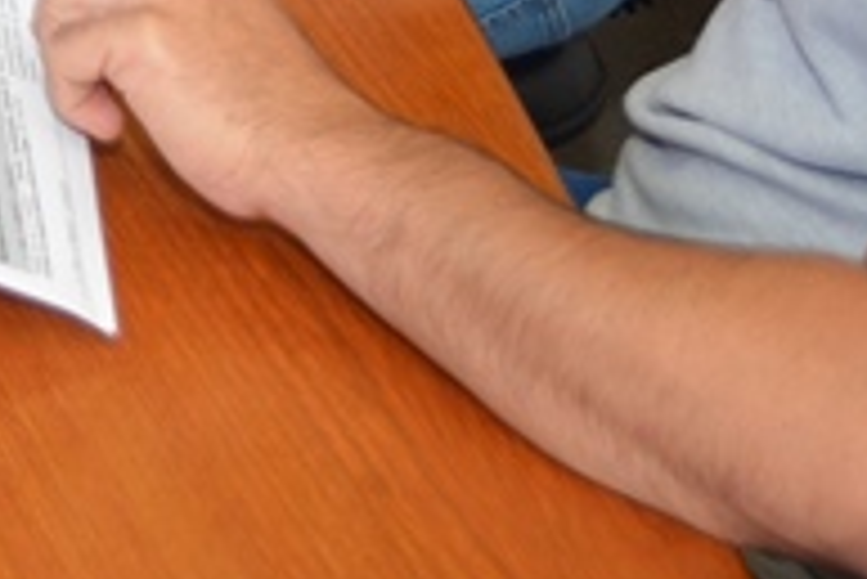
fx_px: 4603
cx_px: -979
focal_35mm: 191
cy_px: -913
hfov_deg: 9.8
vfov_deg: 6.7
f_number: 4
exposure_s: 1/60
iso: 500
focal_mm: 24
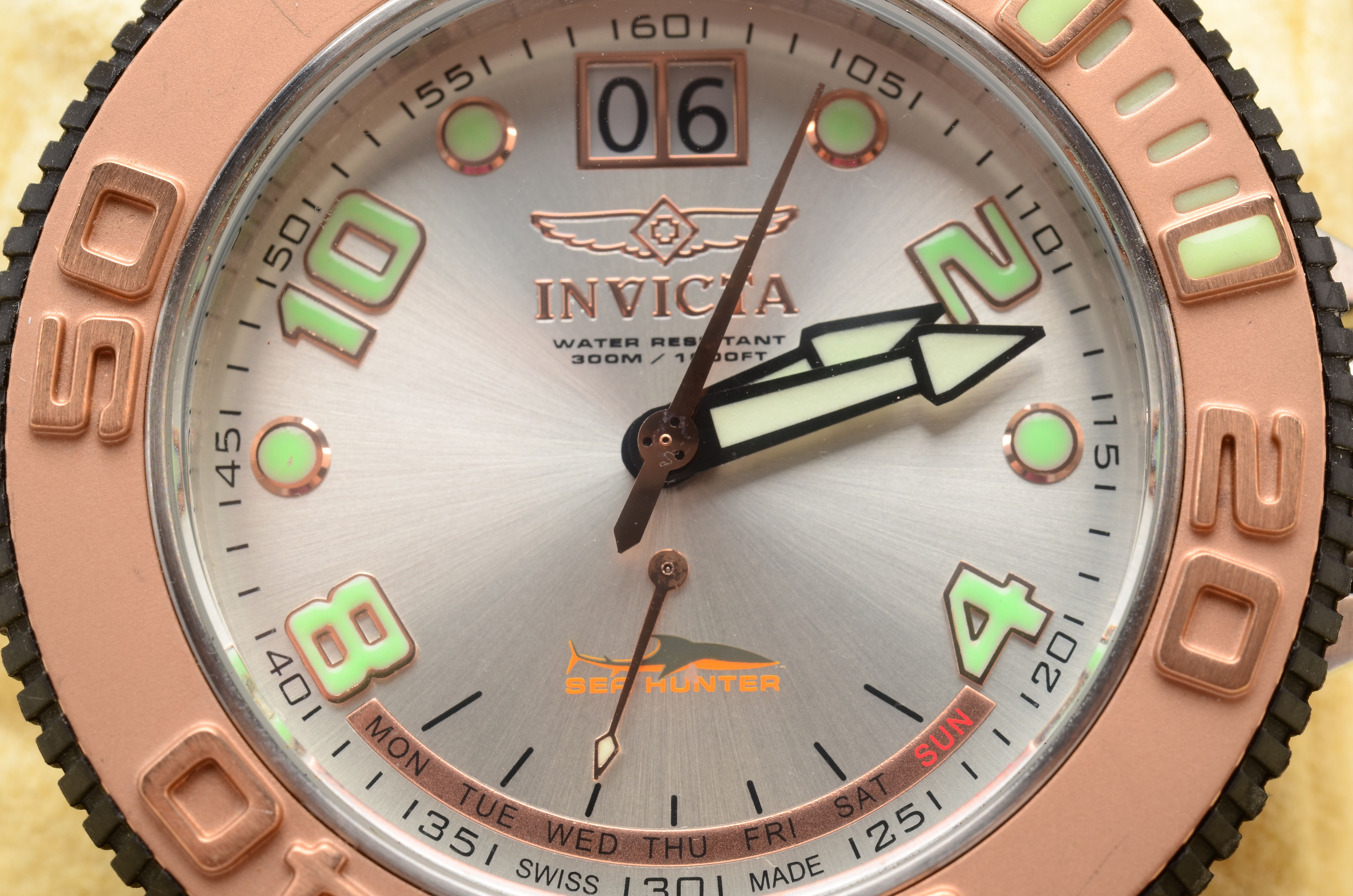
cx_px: 676
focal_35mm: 90
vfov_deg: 15.1
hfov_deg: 22.7
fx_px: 3375
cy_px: 448
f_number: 16
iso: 100
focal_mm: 60
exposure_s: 1/160
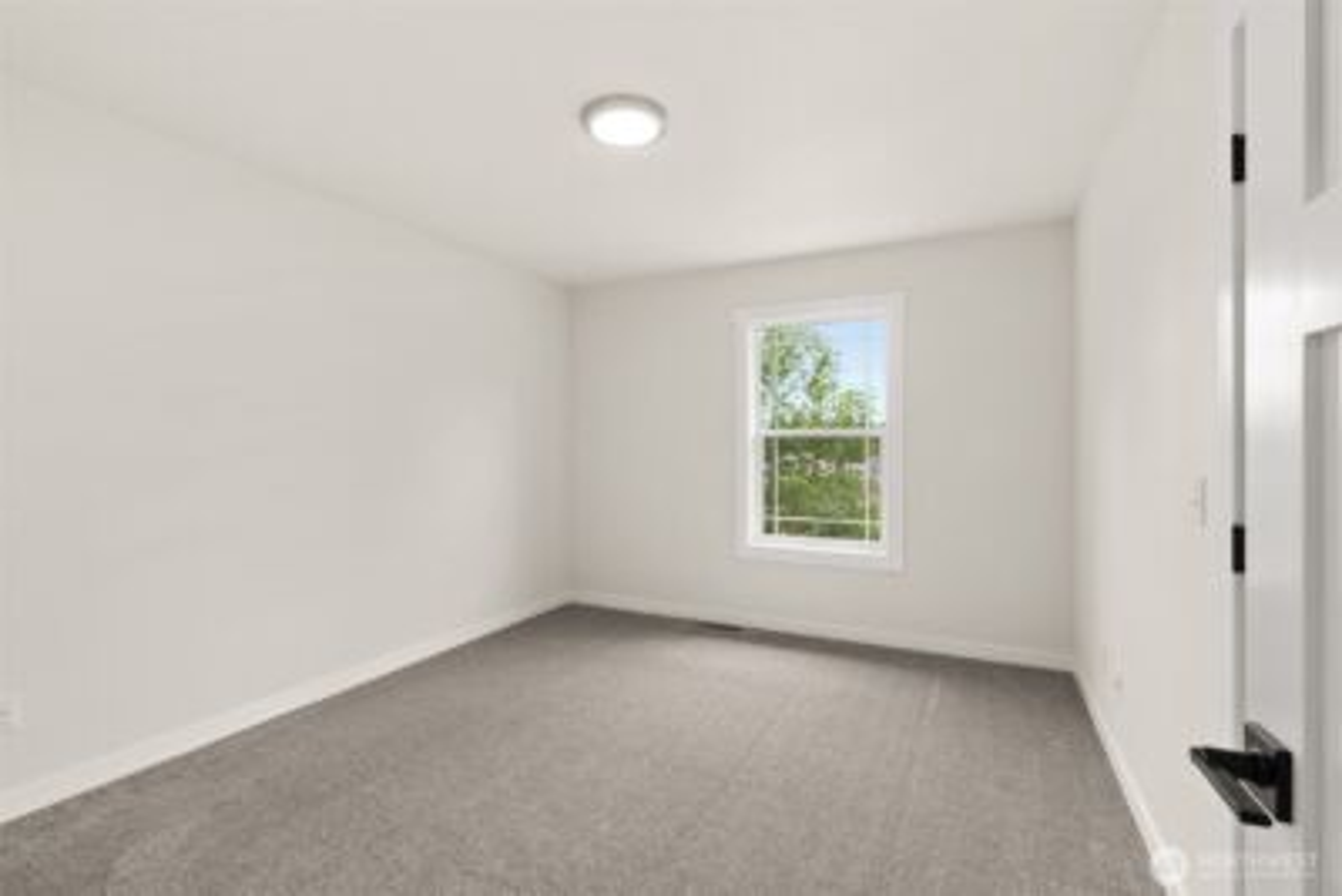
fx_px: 597
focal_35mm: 16
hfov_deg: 96.7
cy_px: 448
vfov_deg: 73.8
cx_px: 671
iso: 500
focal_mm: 16
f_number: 8
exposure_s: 1/40
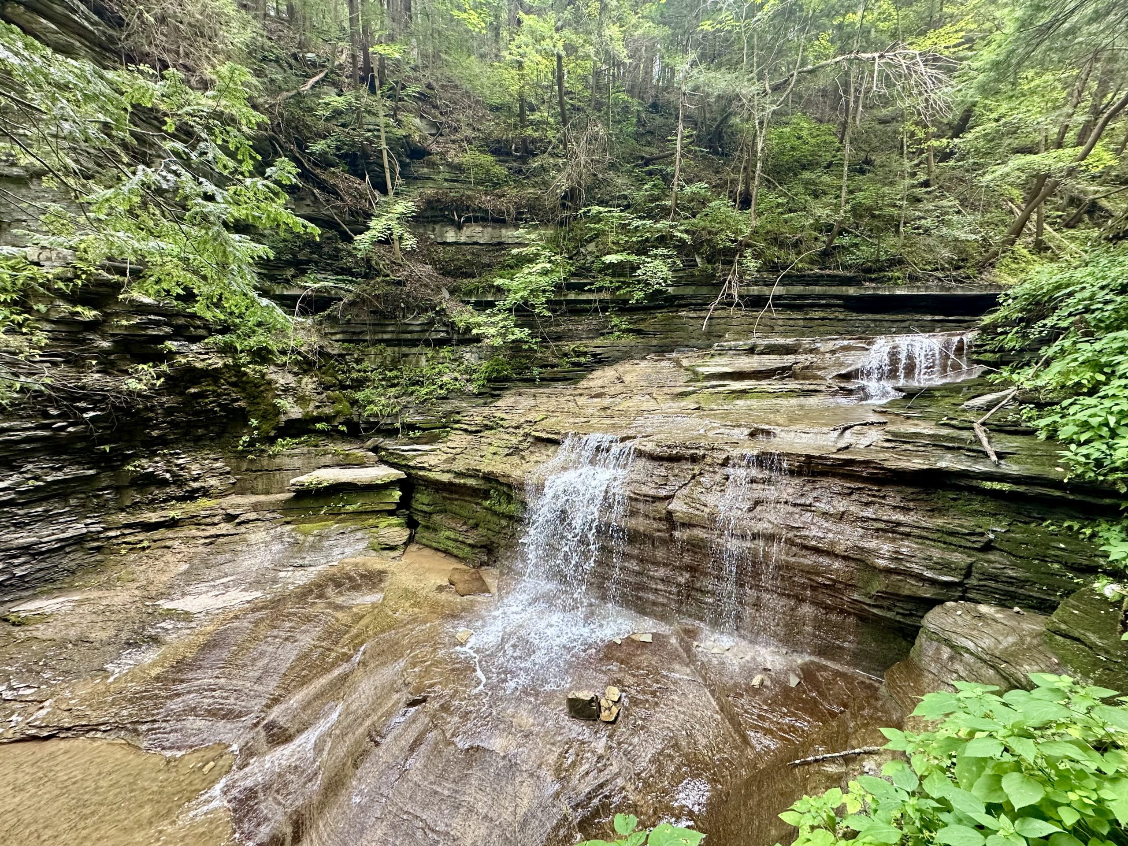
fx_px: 456
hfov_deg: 102.1
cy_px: 423
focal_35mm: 14
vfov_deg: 85.7
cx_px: 564
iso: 160
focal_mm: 2.22
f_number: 2.2
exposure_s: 1/99
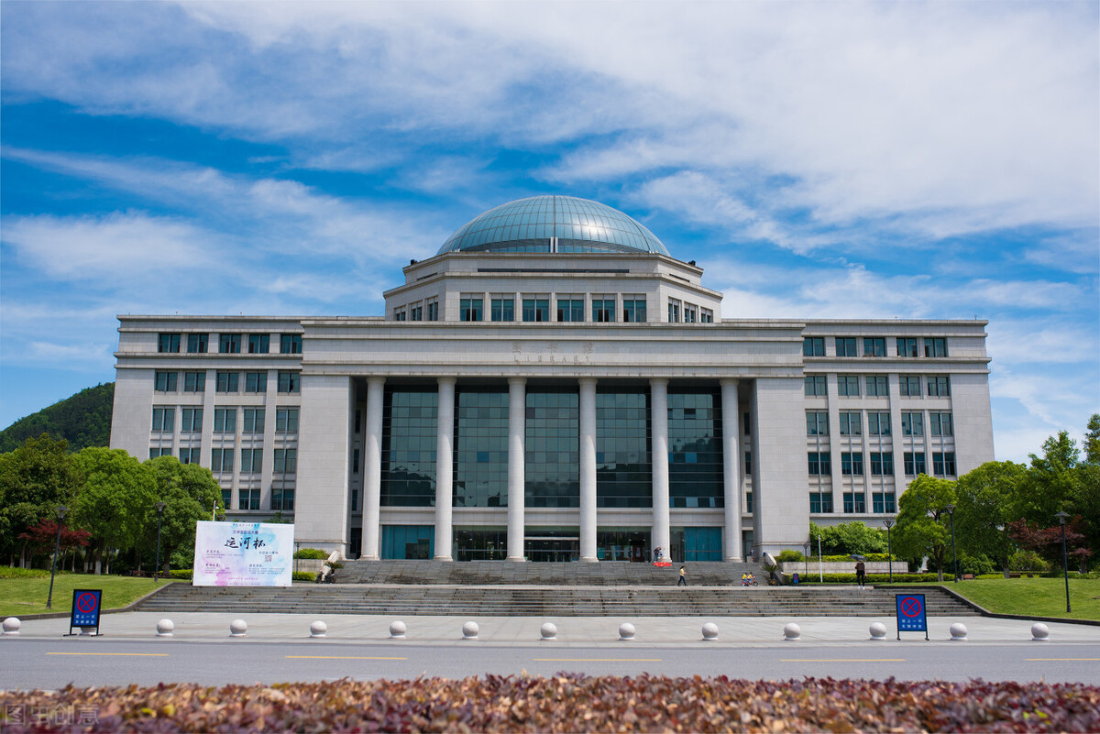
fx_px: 1070
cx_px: 550
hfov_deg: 54.4
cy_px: 367
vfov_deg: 37.9
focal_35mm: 35
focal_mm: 35
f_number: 5.6
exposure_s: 1/2500
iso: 100
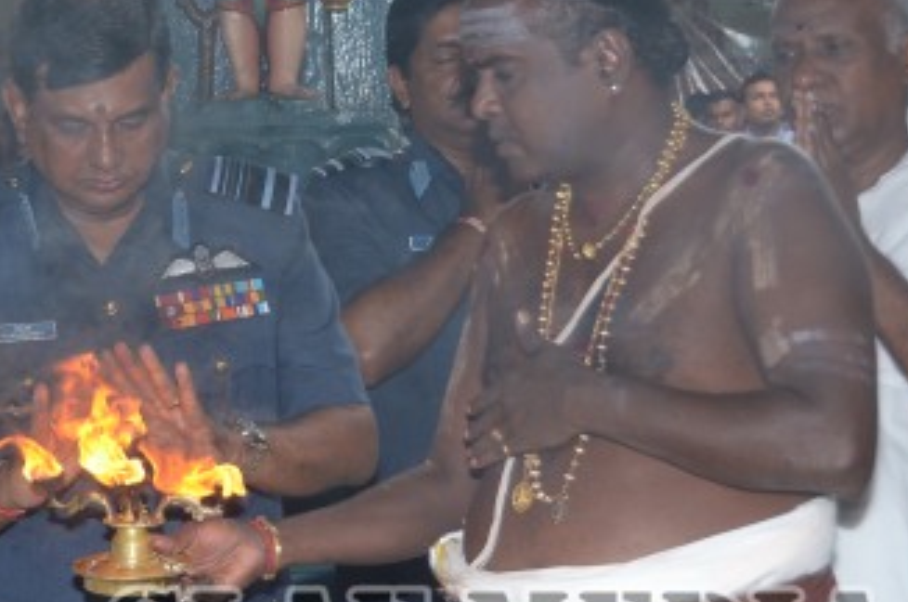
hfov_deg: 17.5
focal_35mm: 116
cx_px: 181
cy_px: 252
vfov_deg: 11.8
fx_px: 2920
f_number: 5
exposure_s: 1/160
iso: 320
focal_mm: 42
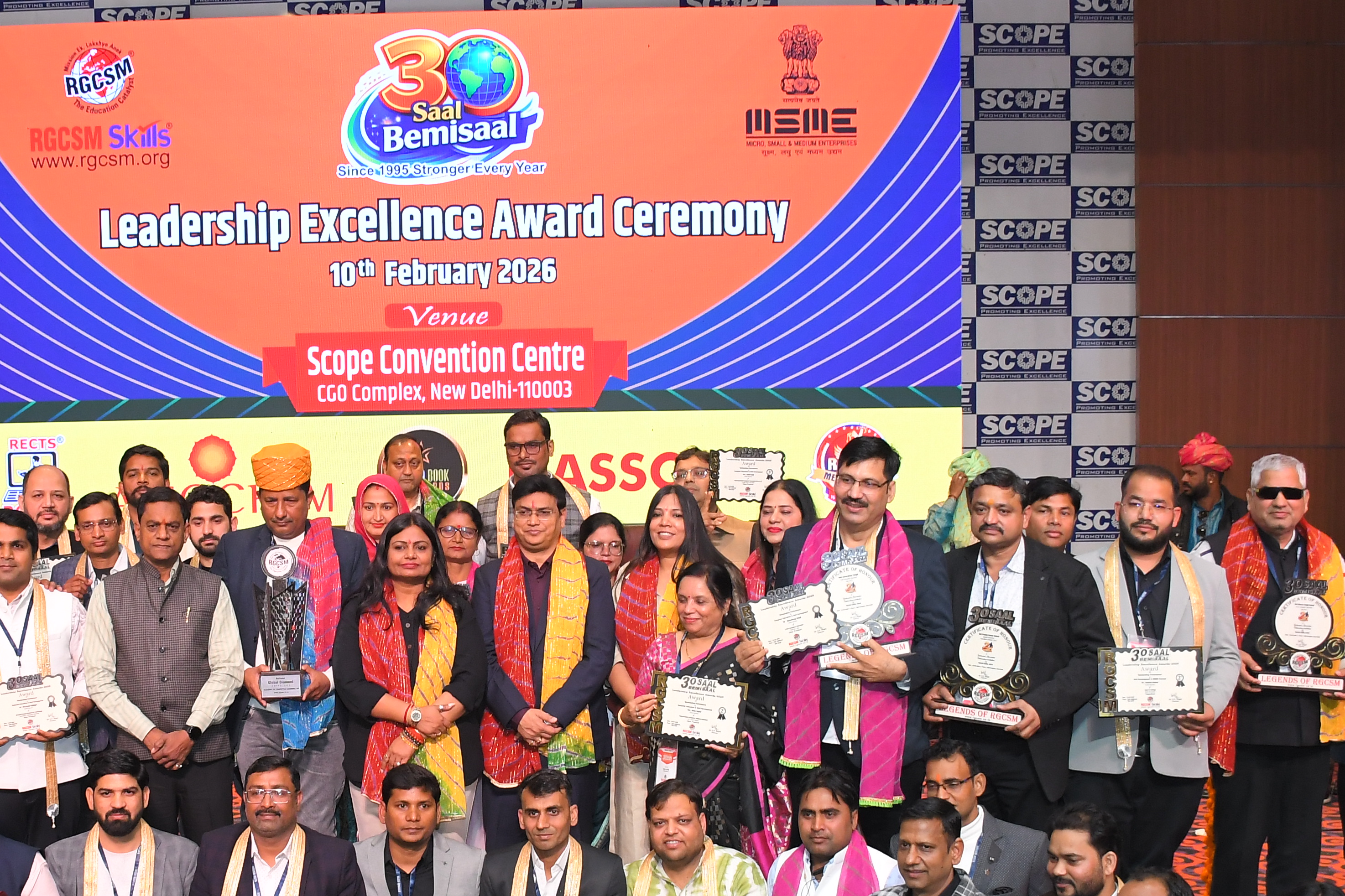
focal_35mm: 51
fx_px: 1905
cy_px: 598
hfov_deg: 38.4
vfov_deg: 26.3
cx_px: 442
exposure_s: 1/100
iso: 1000
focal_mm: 18
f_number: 4.5
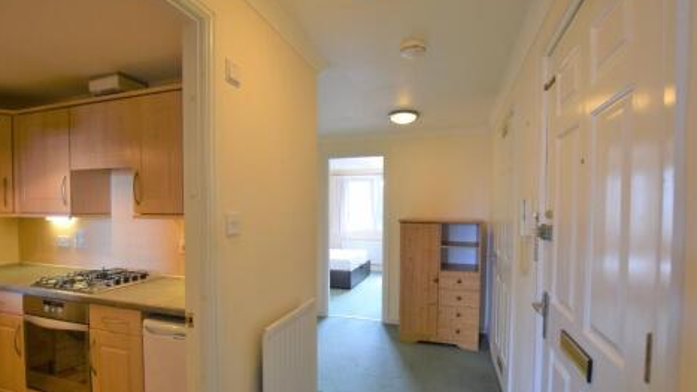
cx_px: 349
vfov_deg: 66.9
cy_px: 221
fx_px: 296
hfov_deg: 99.4
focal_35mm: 16
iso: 400
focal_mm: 10
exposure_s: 1/60
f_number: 4
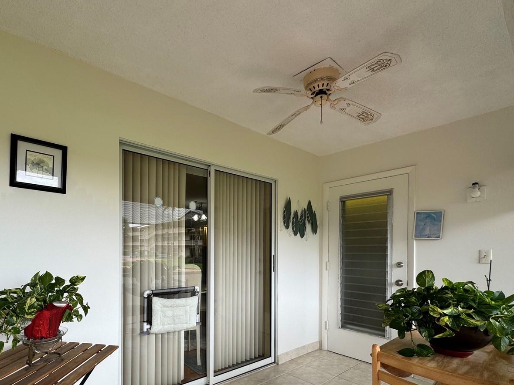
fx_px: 282
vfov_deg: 67.0
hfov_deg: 83.2
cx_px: 195
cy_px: 253
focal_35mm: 19
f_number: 2.2
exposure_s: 1/116
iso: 40
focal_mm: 2.22
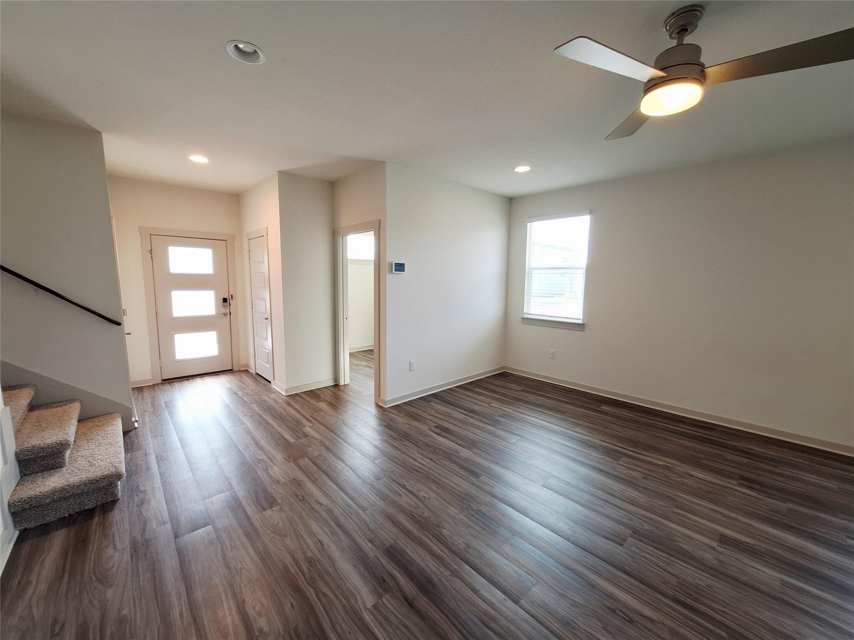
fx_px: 321
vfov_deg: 89.9
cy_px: 320
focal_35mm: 13
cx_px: 427
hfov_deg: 106.2
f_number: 2.2
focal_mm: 1.74
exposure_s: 1/60
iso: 50
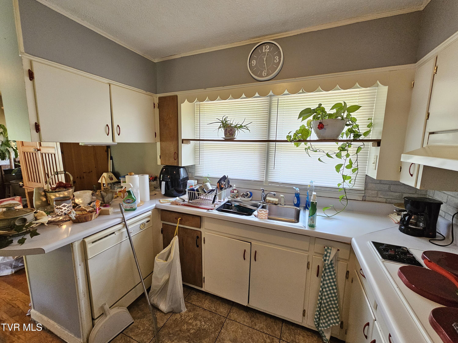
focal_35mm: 13
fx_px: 172
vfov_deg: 89.9
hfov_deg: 106.2
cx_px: 229
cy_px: 172
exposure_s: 1/77.4
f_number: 2.2
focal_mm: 2.2
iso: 500
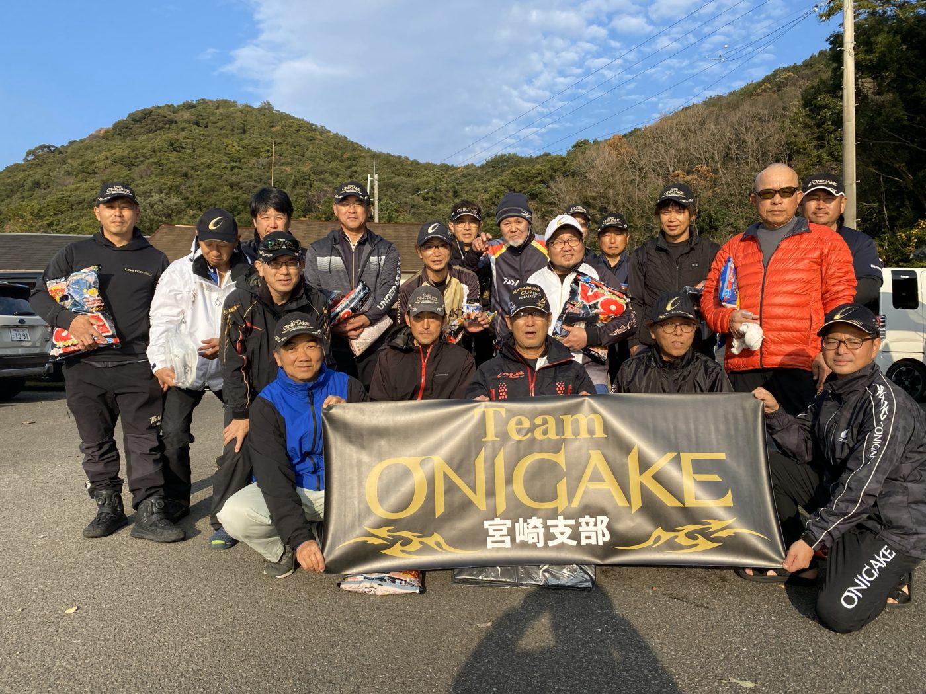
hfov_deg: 67.3
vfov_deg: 53.1
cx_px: 463
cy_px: 347
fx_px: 696
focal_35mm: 26
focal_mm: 4.25
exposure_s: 1/1898
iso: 32
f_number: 1.8
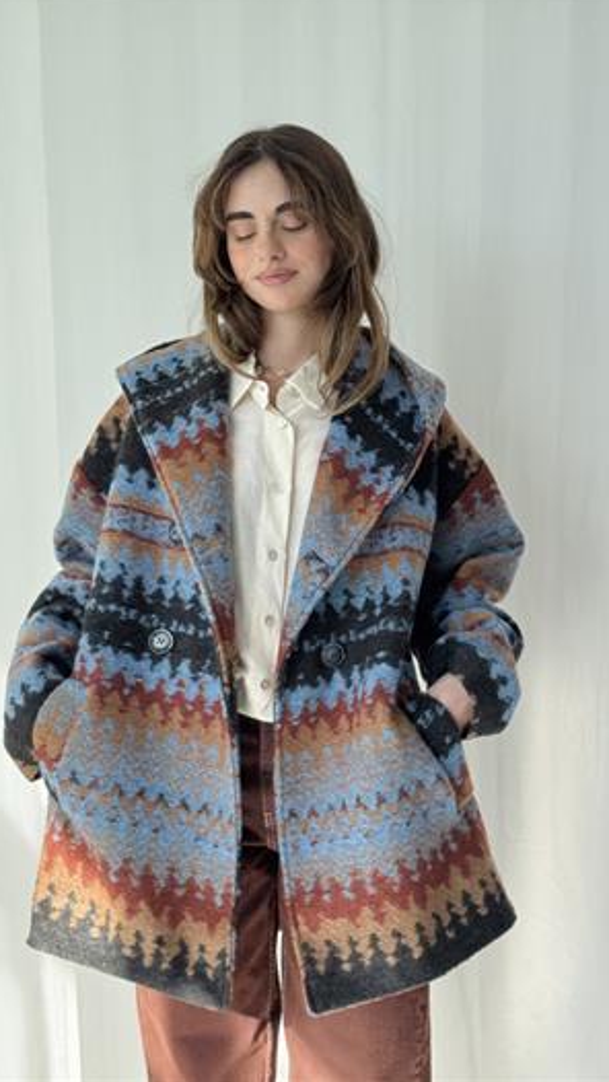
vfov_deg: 39.2
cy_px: 536
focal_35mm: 53
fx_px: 1521
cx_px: 333
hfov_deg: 22.6
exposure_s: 1/442
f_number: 1.78
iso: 64
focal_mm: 6.76
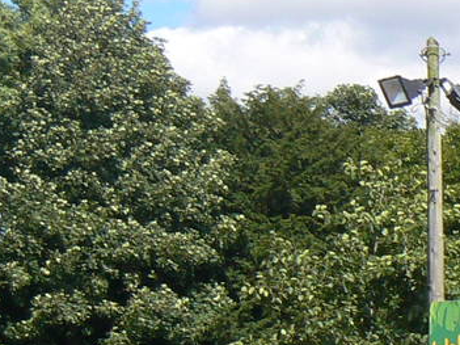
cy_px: 454
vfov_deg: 8.9
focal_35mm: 164
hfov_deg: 11.9
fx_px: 2179
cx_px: 511
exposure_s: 1/400
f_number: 5.6
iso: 80
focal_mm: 6
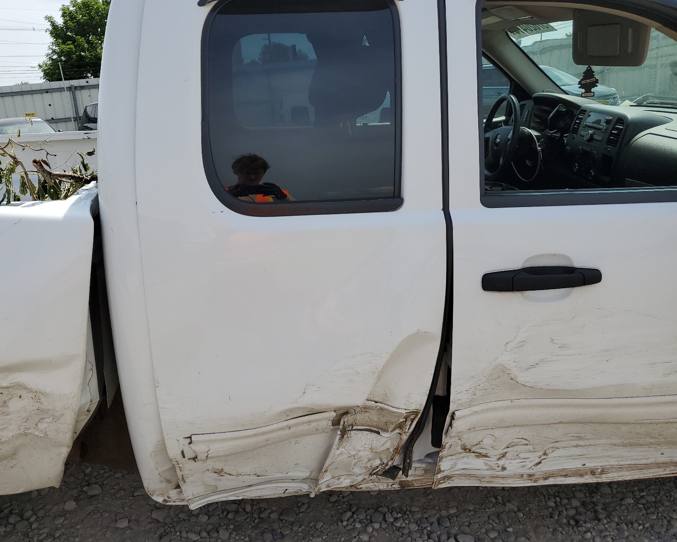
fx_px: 561
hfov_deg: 62.1
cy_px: 264
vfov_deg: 51.5
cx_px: 304
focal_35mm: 28
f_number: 1.5
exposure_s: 1/3333
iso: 50
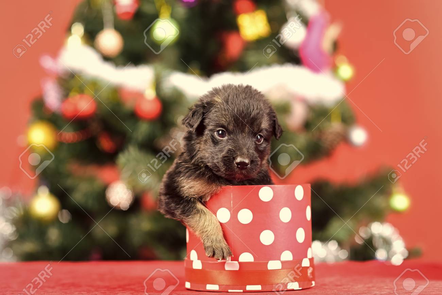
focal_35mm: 85
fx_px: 1044
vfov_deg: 16.1
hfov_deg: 23.9
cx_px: 221
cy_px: 148
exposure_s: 1/160
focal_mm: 85
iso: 100
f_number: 3.5
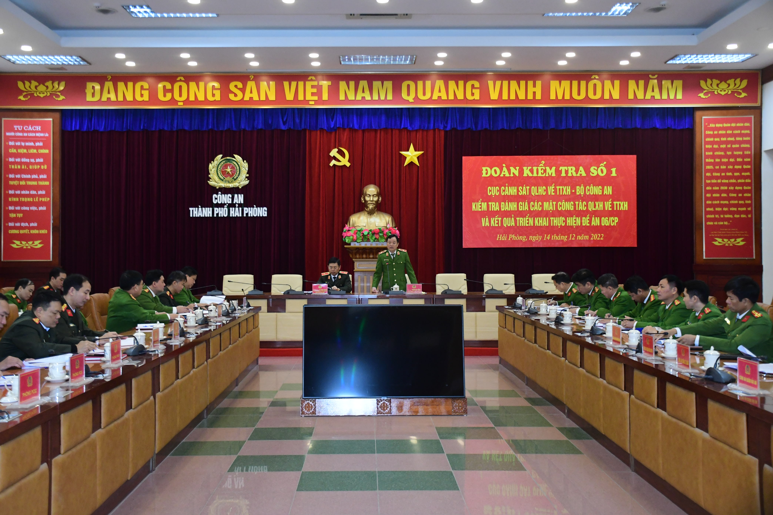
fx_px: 870
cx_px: 386
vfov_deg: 33.0
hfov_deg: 47.9
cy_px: 258
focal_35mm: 40
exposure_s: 1/200
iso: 2500
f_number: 4
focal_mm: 27
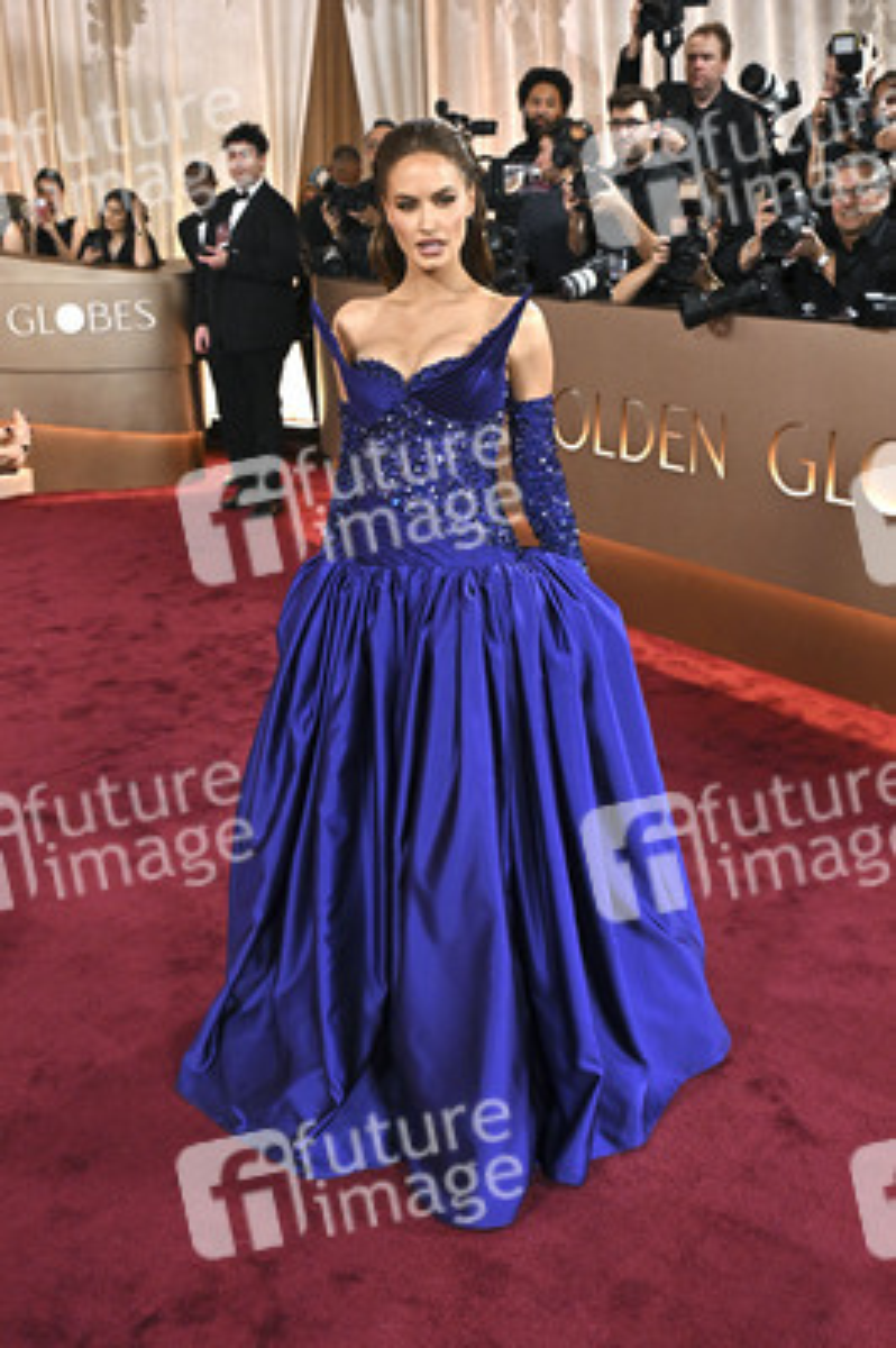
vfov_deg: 54.5
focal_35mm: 35
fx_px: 1309
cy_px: 674
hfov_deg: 37.8
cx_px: 448
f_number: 5.6
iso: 2500
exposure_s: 1/320
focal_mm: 35
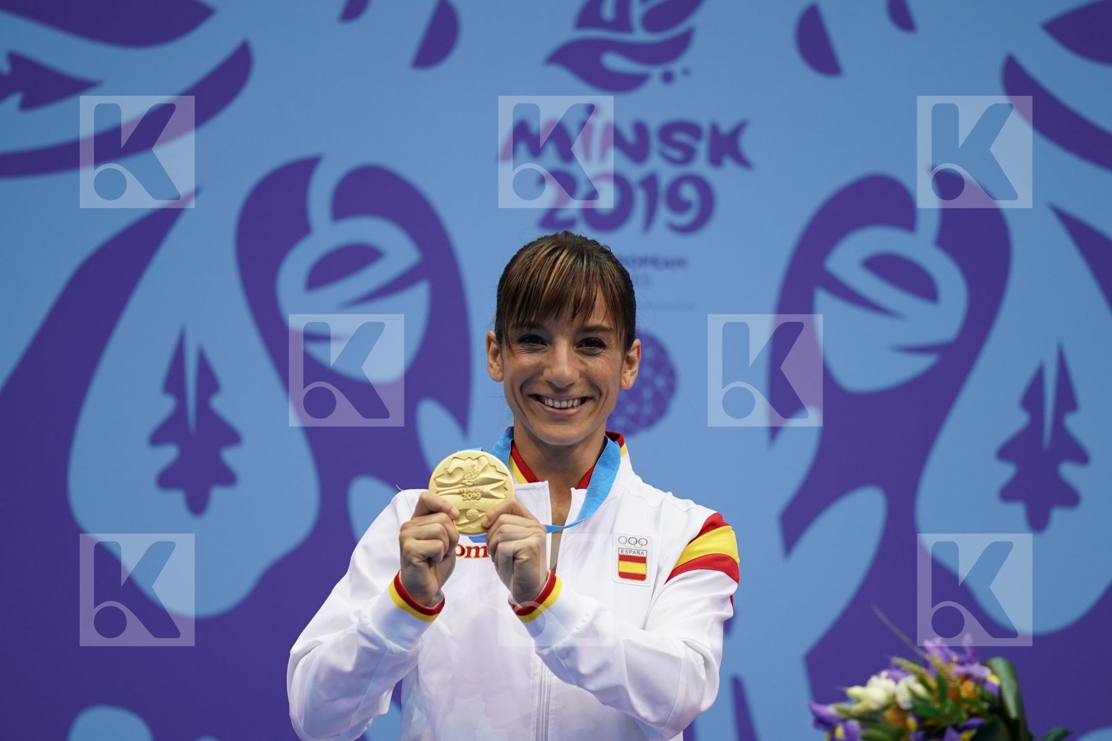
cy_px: 370
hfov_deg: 3.4
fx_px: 18532
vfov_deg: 2.3
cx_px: 556
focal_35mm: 600
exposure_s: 1/500
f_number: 2.8
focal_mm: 400
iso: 400
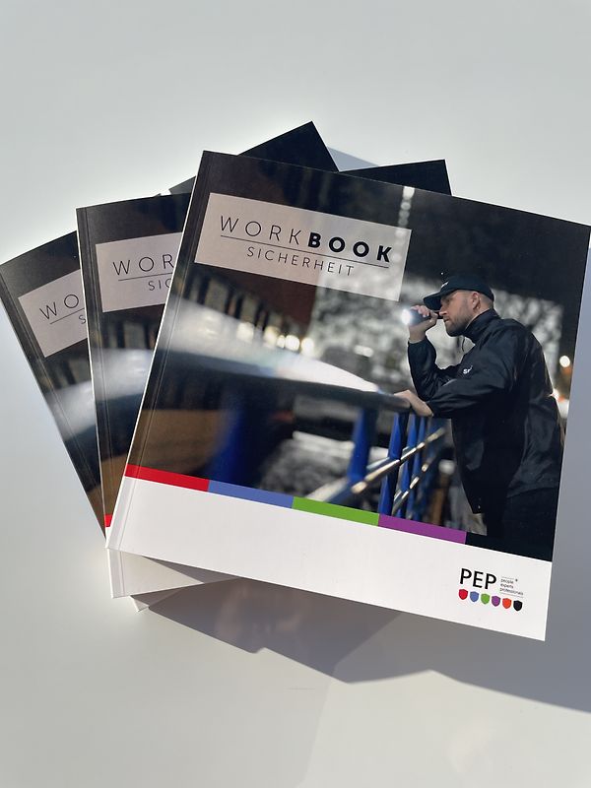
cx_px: 296
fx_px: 592
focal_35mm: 26
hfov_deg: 53.1
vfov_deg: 67.3
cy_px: 394
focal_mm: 4.2
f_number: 1.6
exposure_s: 1/2681
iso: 32
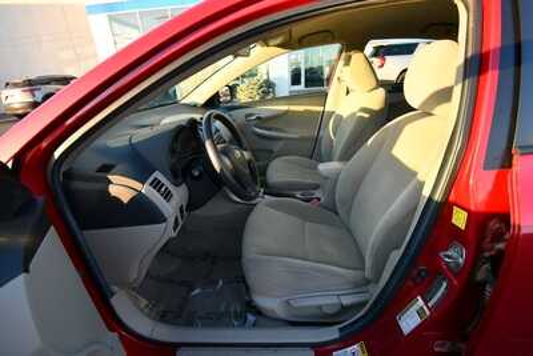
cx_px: 266
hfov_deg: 96.7
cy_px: 178
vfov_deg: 73.8
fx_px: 237
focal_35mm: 16
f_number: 5
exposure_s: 1/250
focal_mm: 11
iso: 400
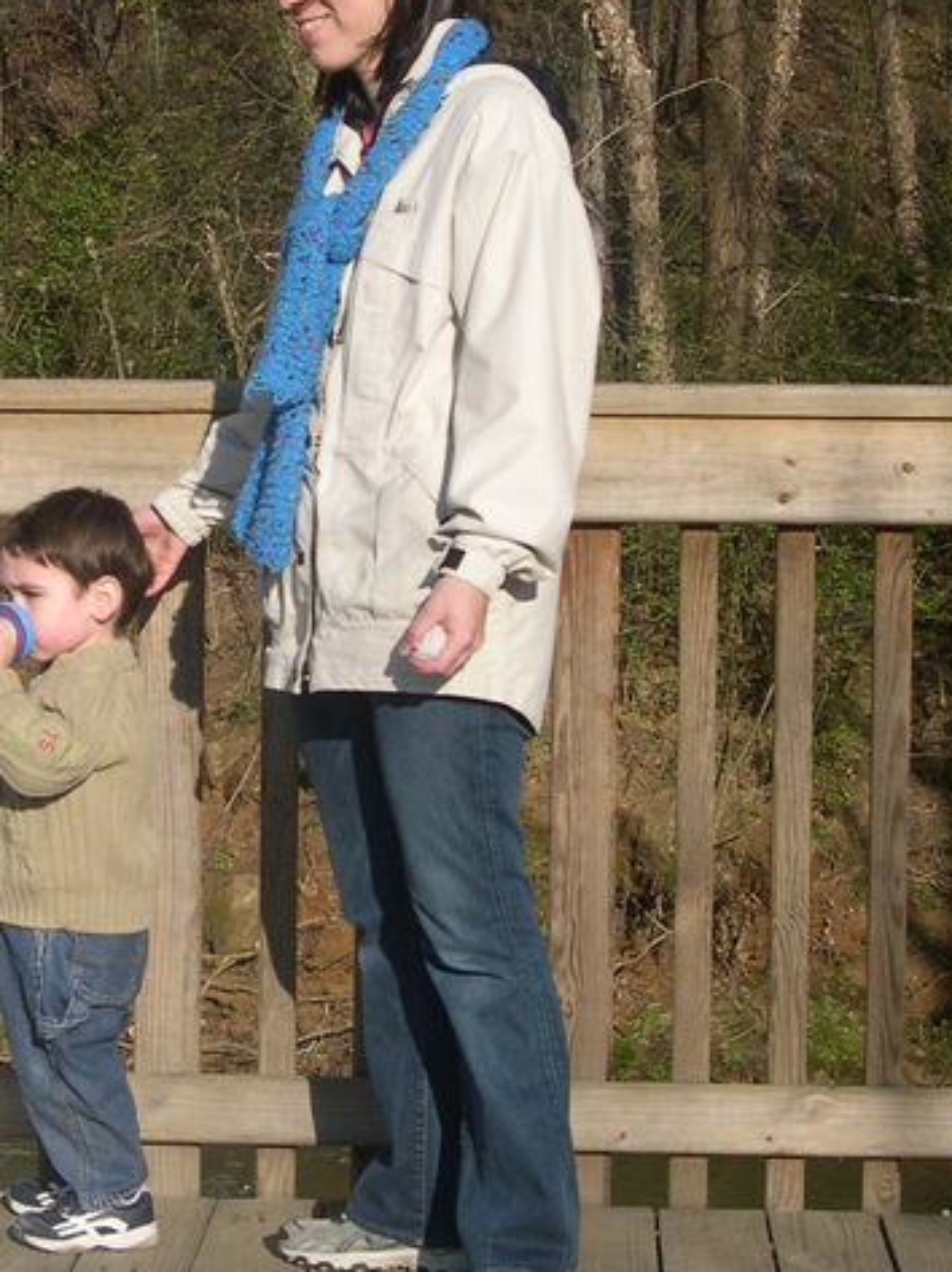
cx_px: 215
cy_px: 524
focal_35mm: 91
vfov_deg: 21.5
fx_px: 3341
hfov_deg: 16.1
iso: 100
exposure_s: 1/191
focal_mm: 9
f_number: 8
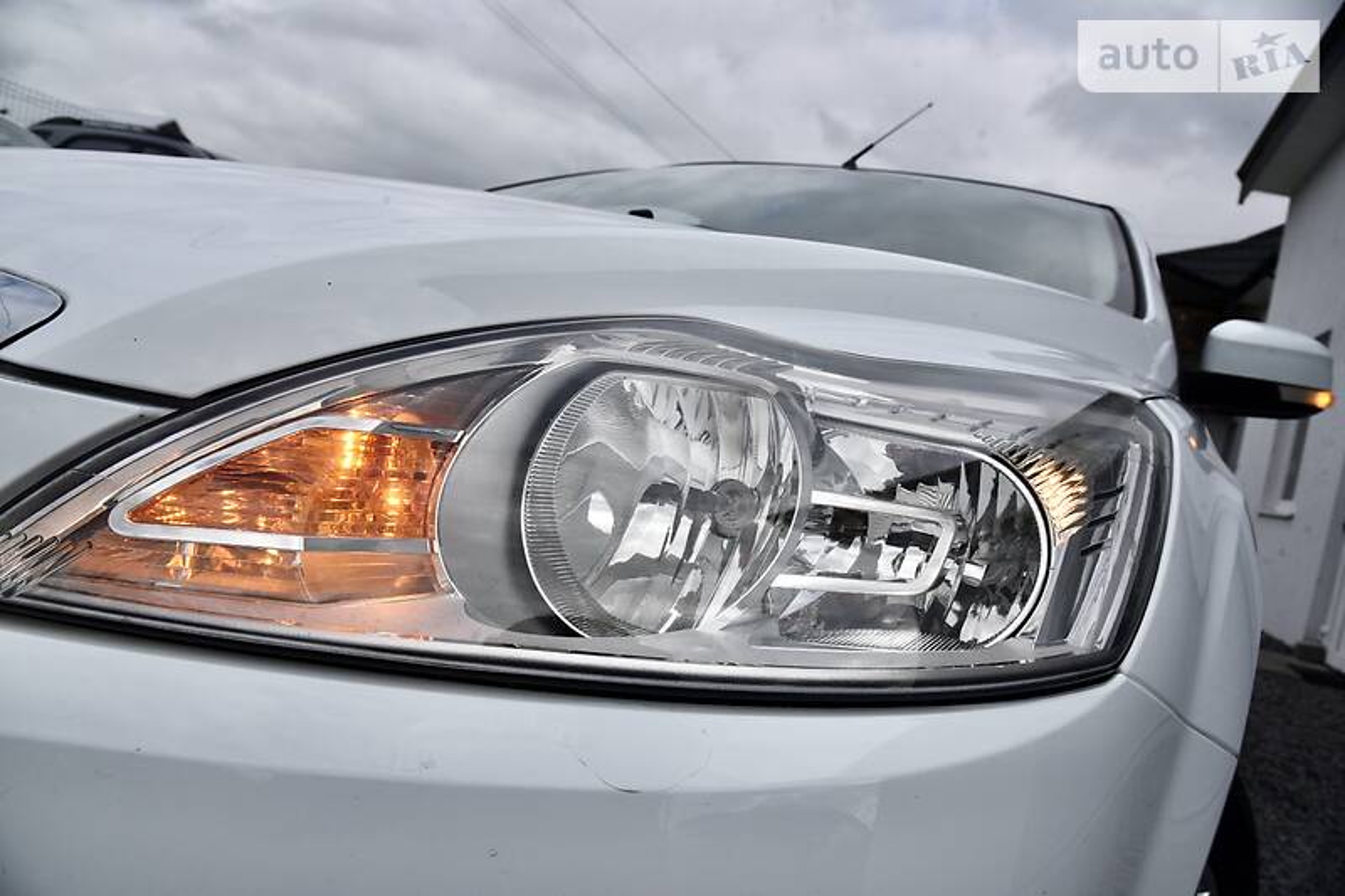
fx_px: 896
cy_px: 448
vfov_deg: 53.1
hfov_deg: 73.8
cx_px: 672
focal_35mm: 24
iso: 200
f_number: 10
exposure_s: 1/400
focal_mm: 24
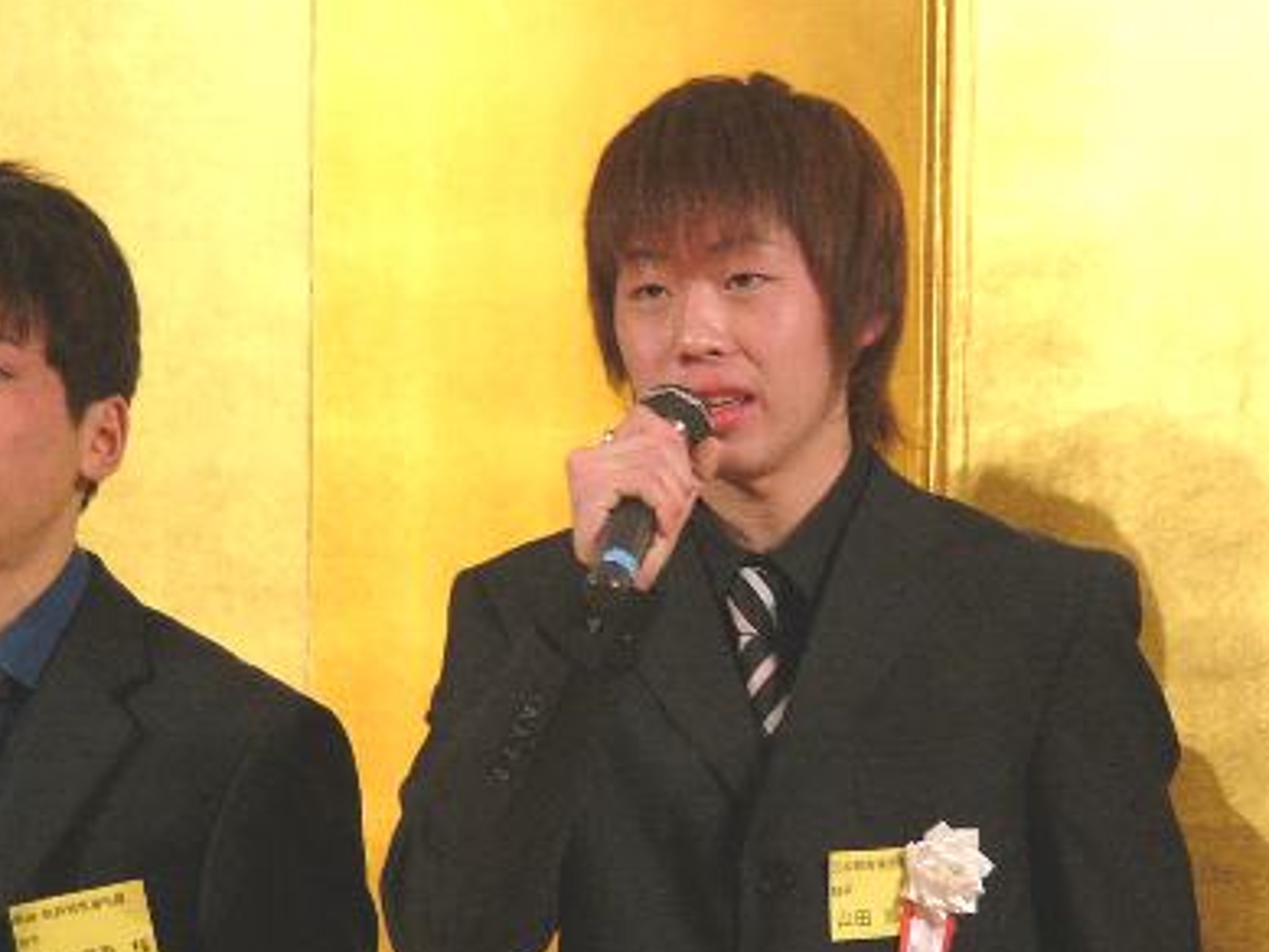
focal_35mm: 245
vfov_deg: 6.1
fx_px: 8984
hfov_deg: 8.1
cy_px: 659
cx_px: 770
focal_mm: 24.8
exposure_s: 1/30
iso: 100
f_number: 2.8
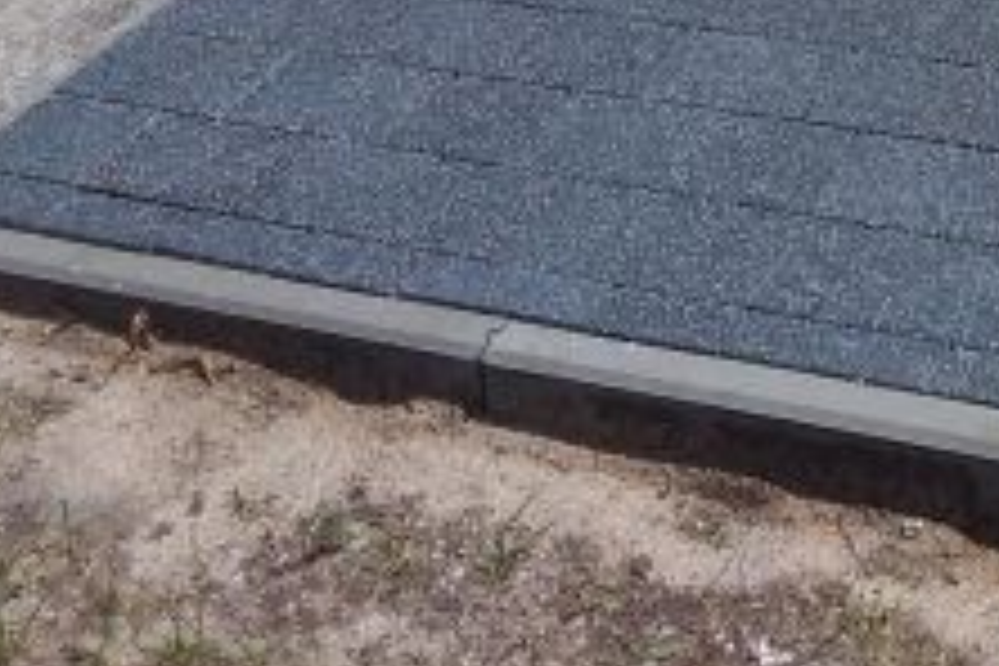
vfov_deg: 14.9
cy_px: -396
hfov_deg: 22.6
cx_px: 1130
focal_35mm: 84
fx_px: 2331
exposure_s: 1/2983
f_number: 1.9
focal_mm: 2.91
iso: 40
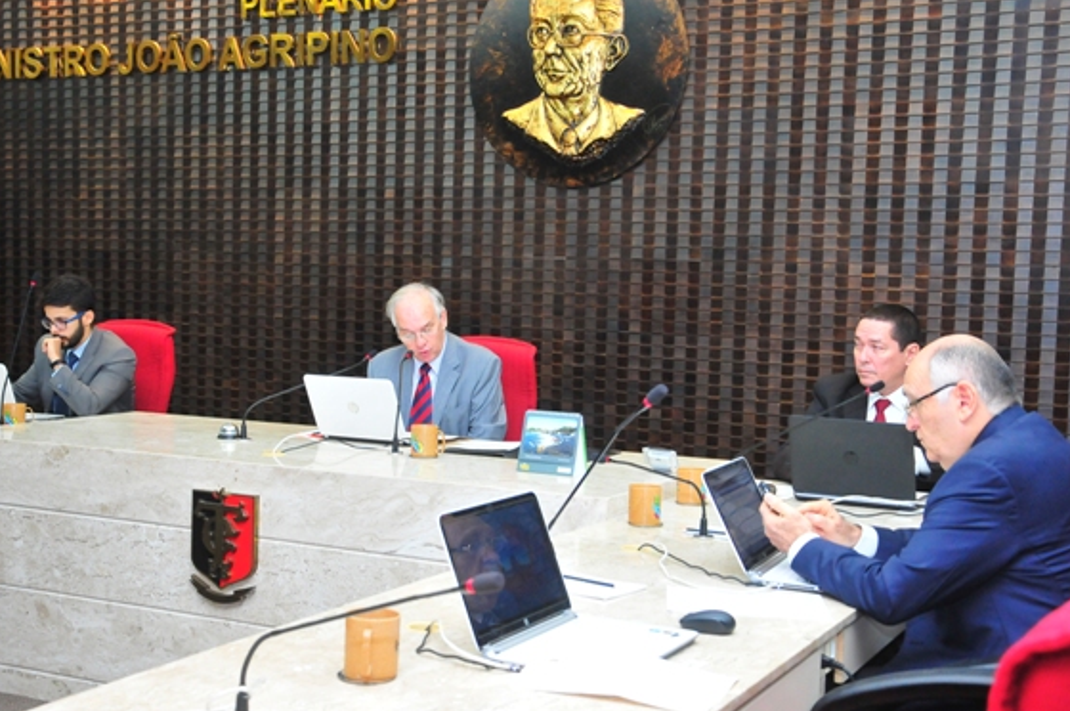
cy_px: 332
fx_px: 1425
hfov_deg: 41.2
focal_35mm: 48
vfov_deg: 28.0
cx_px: 522
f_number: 4.5
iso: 1600
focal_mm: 28
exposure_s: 1/80
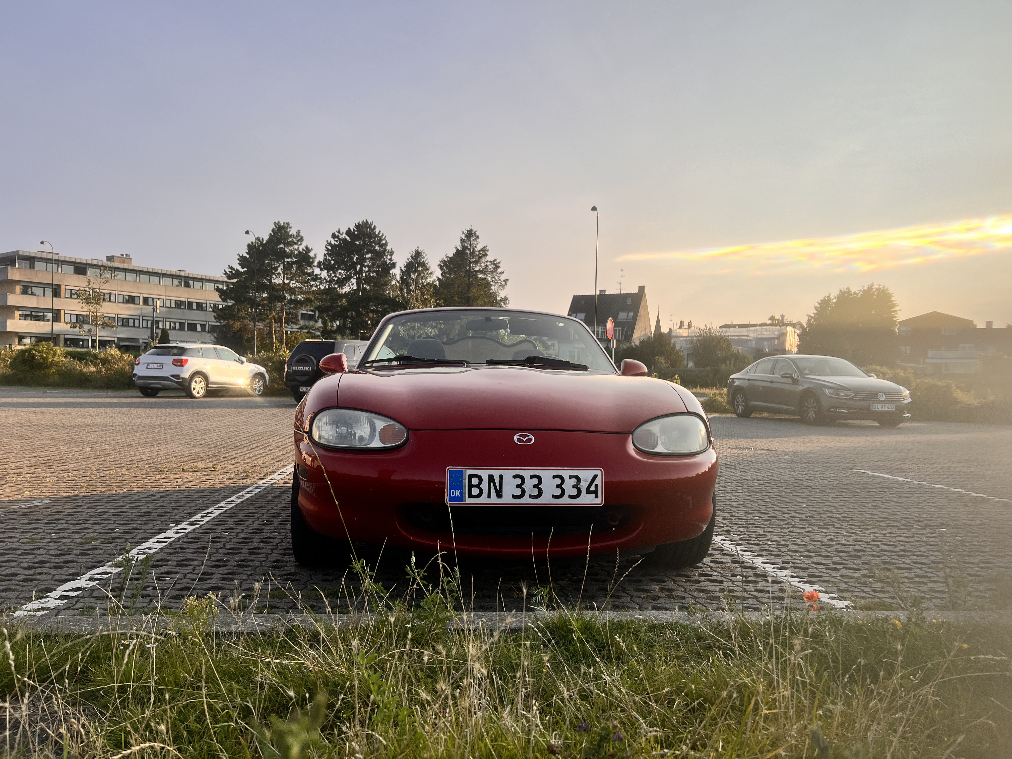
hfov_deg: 67.3
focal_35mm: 26
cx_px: 506
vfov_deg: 53.1
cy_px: 380
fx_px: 760
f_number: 1.5
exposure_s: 1/3968
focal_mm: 5.7
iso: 50
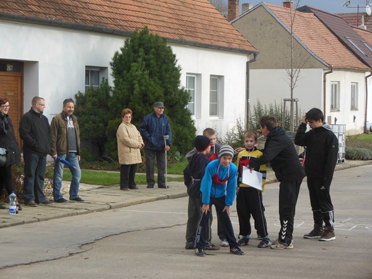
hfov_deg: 22.5
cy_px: 140
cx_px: 186
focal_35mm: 87
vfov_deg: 17.0
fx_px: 935
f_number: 4.6
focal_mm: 15.5
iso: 125
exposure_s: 1/320
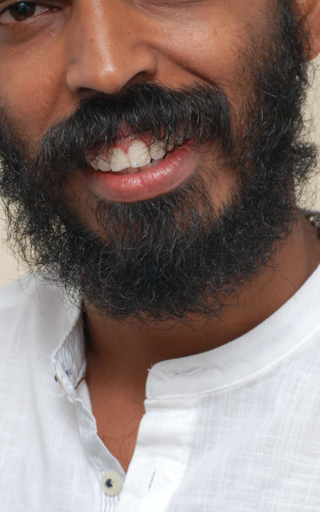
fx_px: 3767
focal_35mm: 270
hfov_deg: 4.9
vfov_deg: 7.8
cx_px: 127
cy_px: 253
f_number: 5.6
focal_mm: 85
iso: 640
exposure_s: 1/125
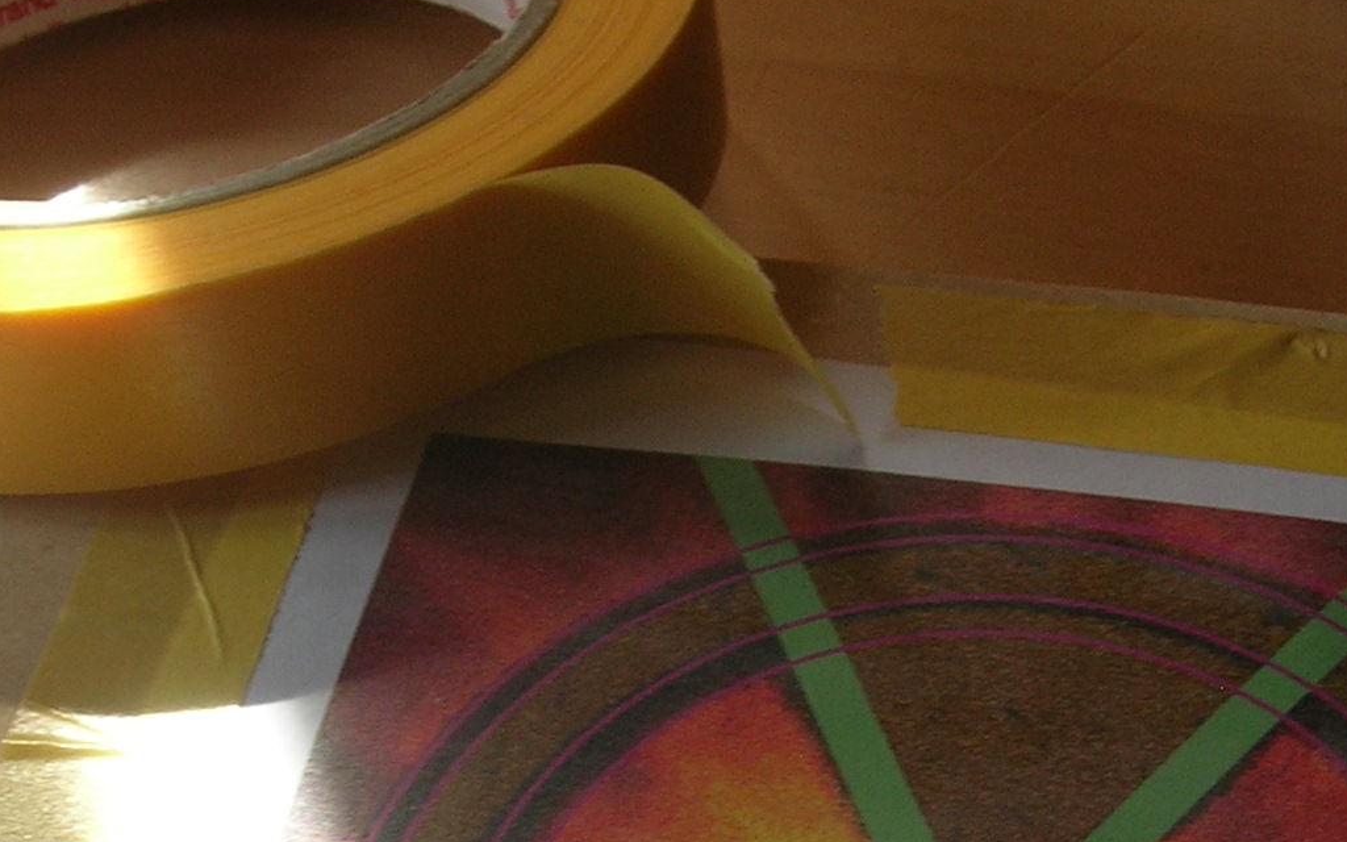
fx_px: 3744
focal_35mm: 102
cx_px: 839
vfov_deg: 12.5
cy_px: 1051
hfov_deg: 20.4
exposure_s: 1/45.1
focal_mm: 7.8
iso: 64
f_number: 4.8
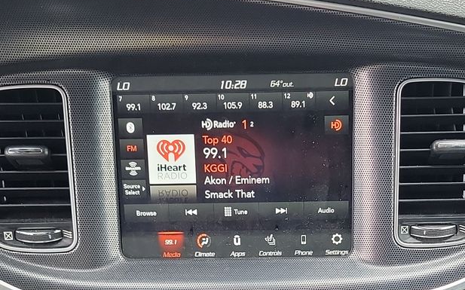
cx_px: 289
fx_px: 836
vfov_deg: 18.4
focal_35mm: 66
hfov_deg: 31.0
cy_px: 368
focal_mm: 6.7
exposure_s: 1/59
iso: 151
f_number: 1.8
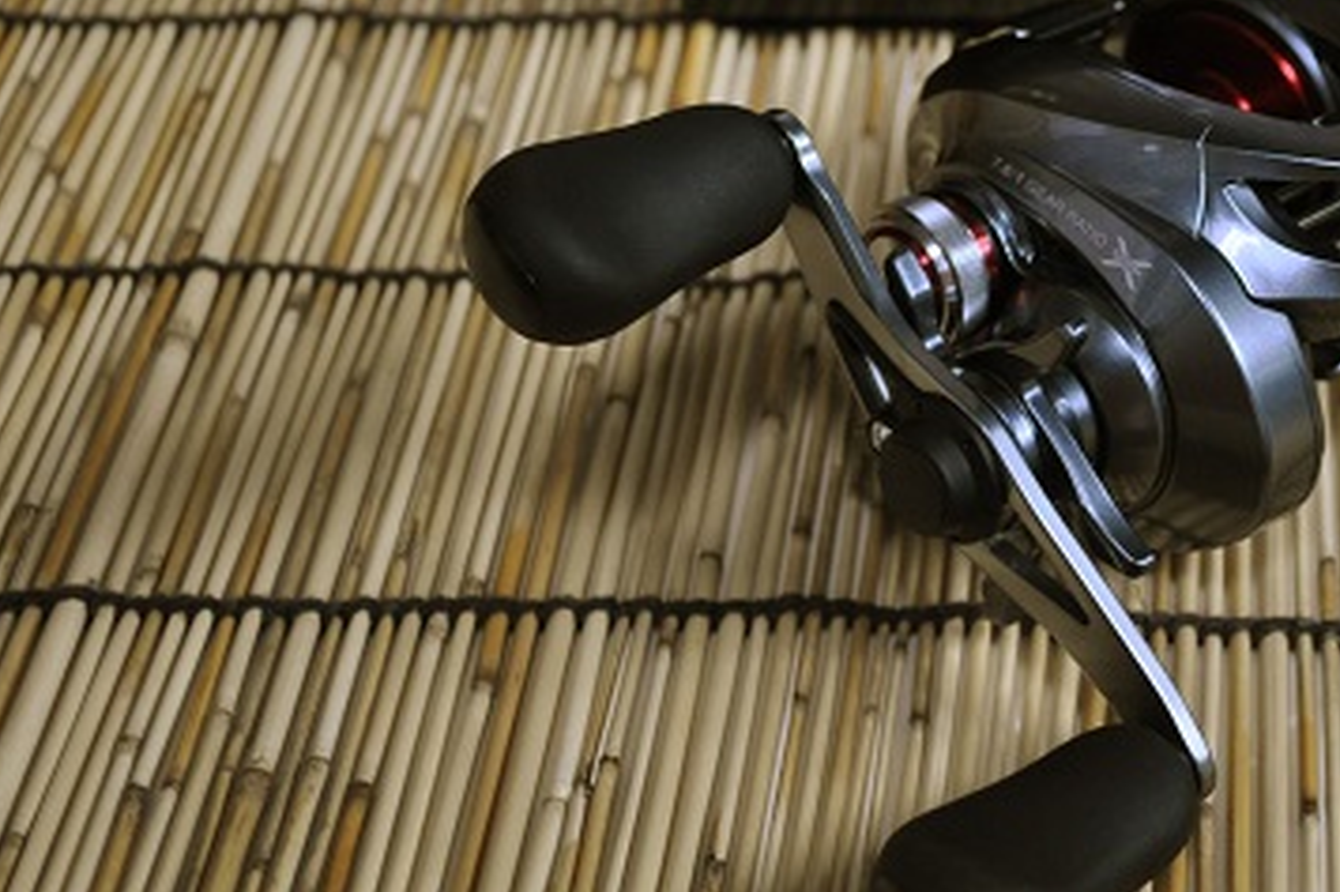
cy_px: 256
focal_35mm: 76
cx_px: 1152
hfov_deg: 26.0
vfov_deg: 17.9
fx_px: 2827
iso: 800
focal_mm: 28
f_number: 4.5
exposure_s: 1/50
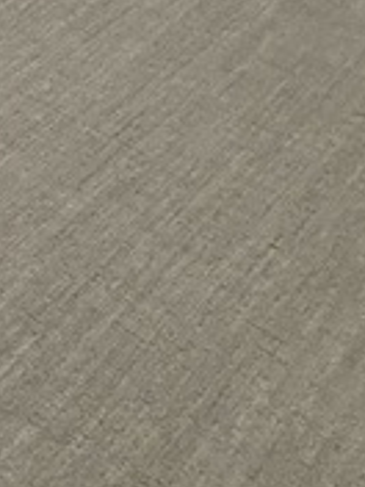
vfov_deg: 16.1
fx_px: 1209
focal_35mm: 86
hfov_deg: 12.2
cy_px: -551
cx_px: -597
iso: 250
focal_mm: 2.22
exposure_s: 1/120
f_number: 2.2
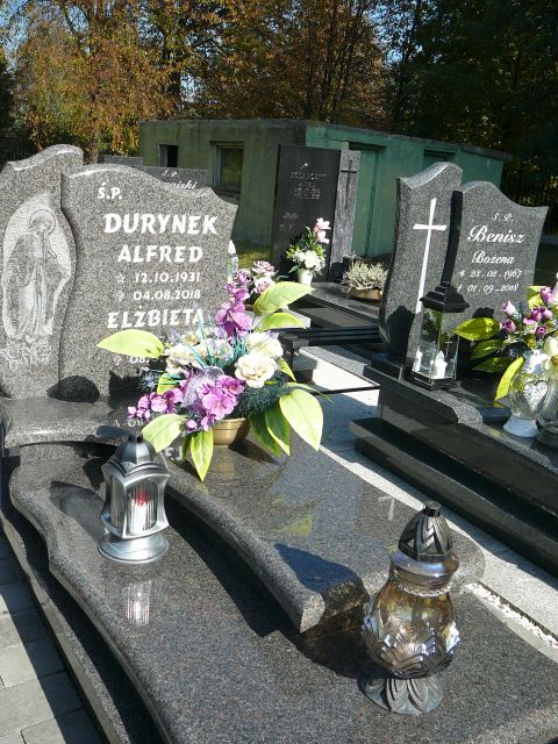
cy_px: 372
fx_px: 752
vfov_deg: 52.6
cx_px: 279
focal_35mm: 35
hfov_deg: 40.7
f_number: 2.8
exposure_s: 1/800
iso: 80
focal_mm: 5.2
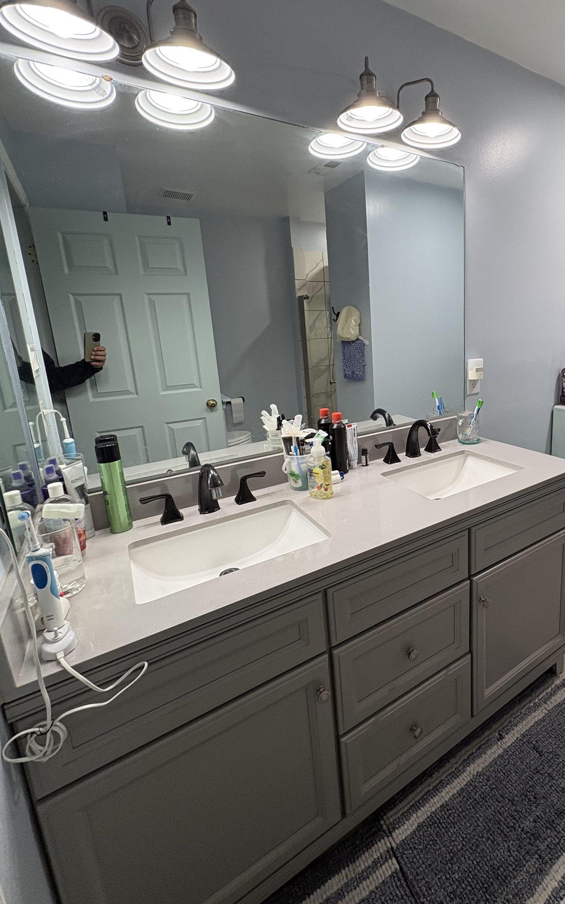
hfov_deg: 65.8
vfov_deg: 94.1
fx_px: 419
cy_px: 409
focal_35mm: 17
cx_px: 385
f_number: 2.2
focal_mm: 2.22
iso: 200
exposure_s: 1/60
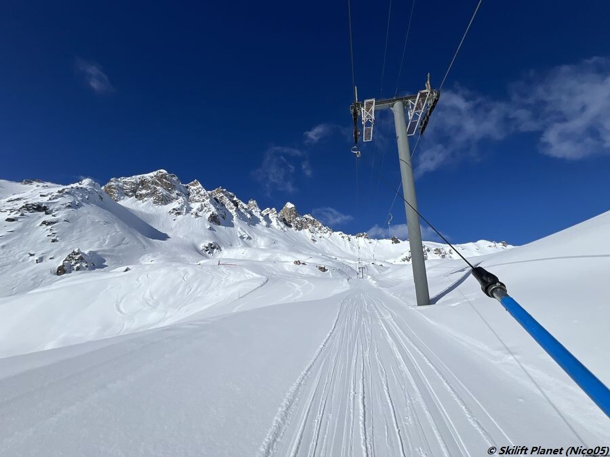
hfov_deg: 106.2
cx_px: 305
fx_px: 229
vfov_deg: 89.9
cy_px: 228
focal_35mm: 13
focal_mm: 1.57
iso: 32
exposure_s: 1/6944
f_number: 1.8
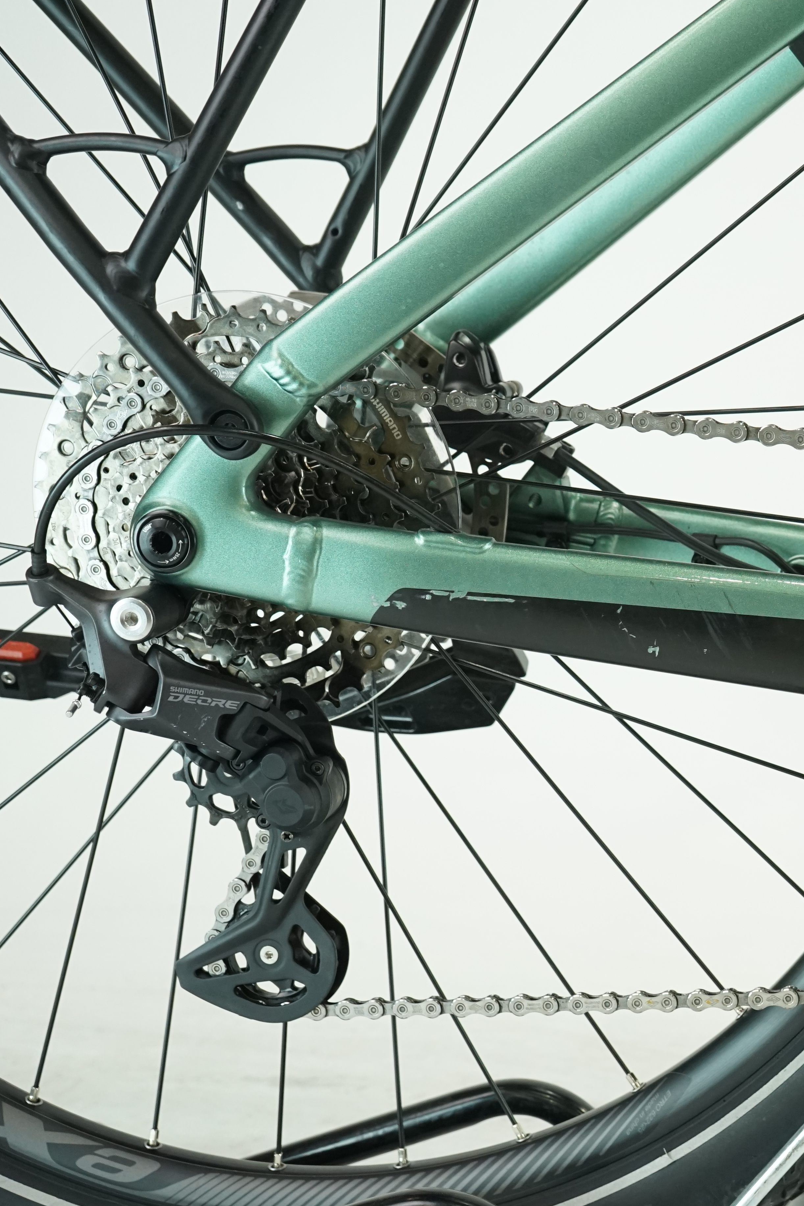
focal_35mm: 67
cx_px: 944
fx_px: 2244
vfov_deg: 30.1
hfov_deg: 19.2
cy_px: 619
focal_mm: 41
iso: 1600
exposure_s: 1/200
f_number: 5.6
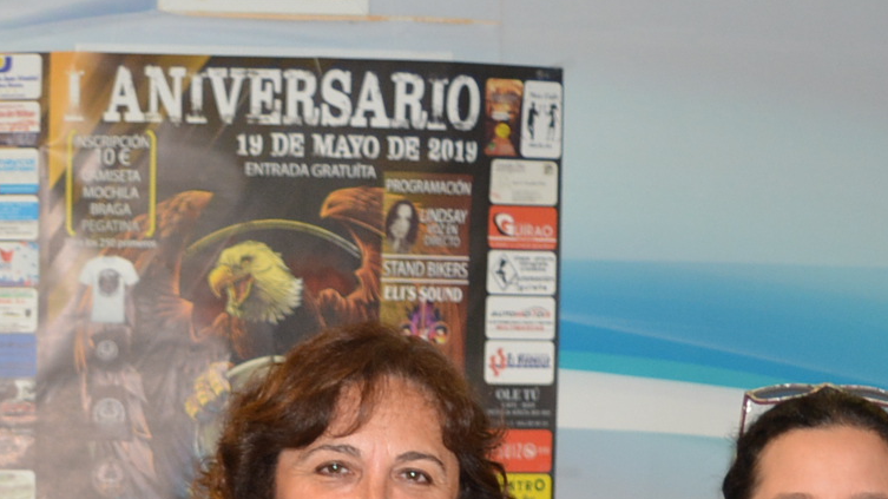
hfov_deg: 16.6
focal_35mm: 125
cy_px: 1006
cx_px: -130
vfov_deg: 9.1
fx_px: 2942
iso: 400
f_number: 4
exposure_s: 1/60
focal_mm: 20
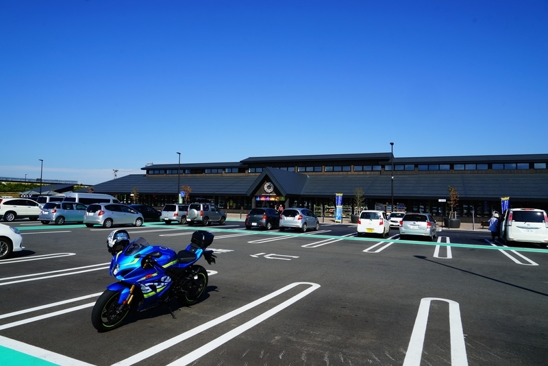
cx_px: 274
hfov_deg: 73.7
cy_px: 183
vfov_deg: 53.2
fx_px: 365
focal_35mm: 24
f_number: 11
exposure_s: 1/200
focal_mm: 24
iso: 100
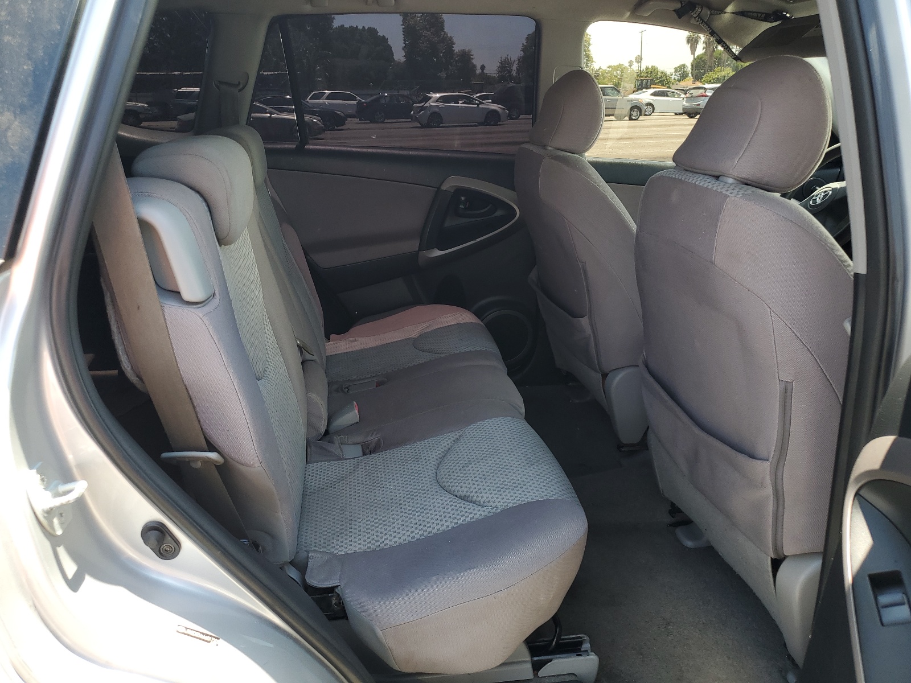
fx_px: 684
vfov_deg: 53.1
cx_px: 456
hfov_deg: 67.3
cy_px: 342
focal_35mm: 26
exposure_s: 1/270
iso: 50
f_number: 1.5
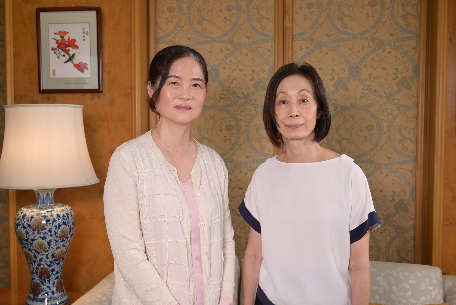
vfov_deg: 33.4
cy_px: 152
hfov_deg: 48.4
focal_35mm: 40
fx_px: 507
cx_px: 228
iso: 500
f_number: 7.1
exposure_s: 1/80
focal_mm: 40
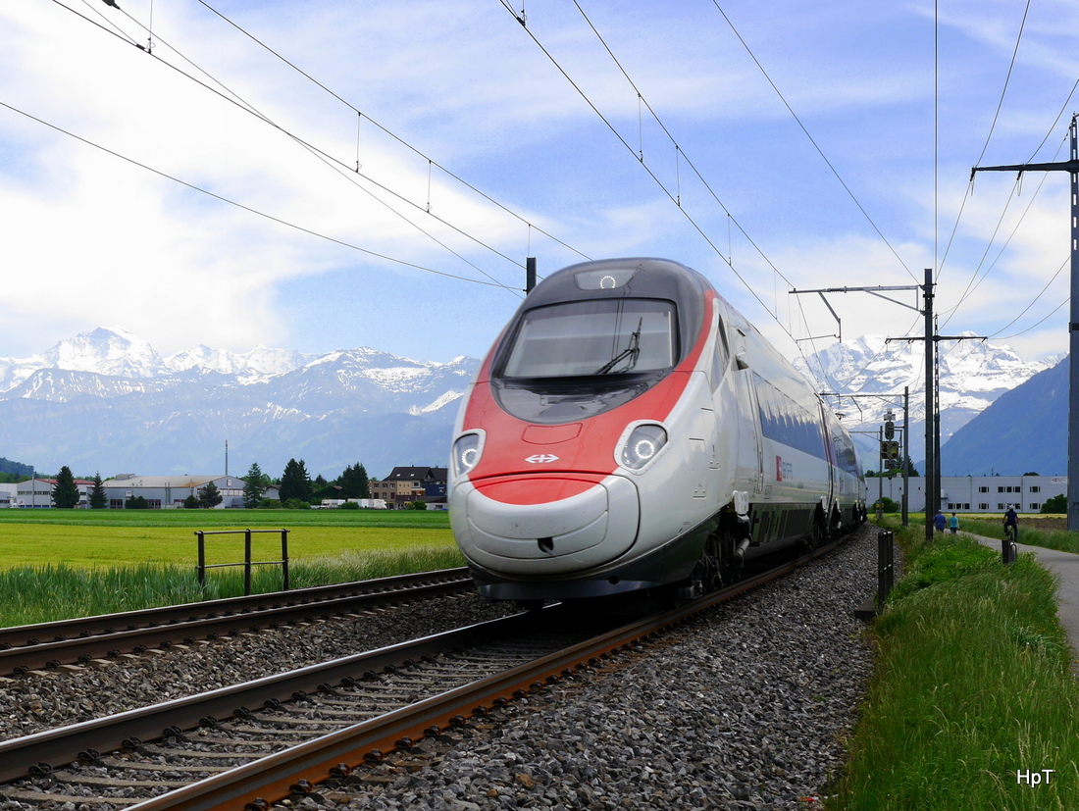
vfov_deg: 31.6
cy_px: 406
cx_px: 540
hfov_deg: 41.2
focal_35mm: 46
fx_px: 1435
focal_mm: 23
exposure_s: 1/320
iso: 160
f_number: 8
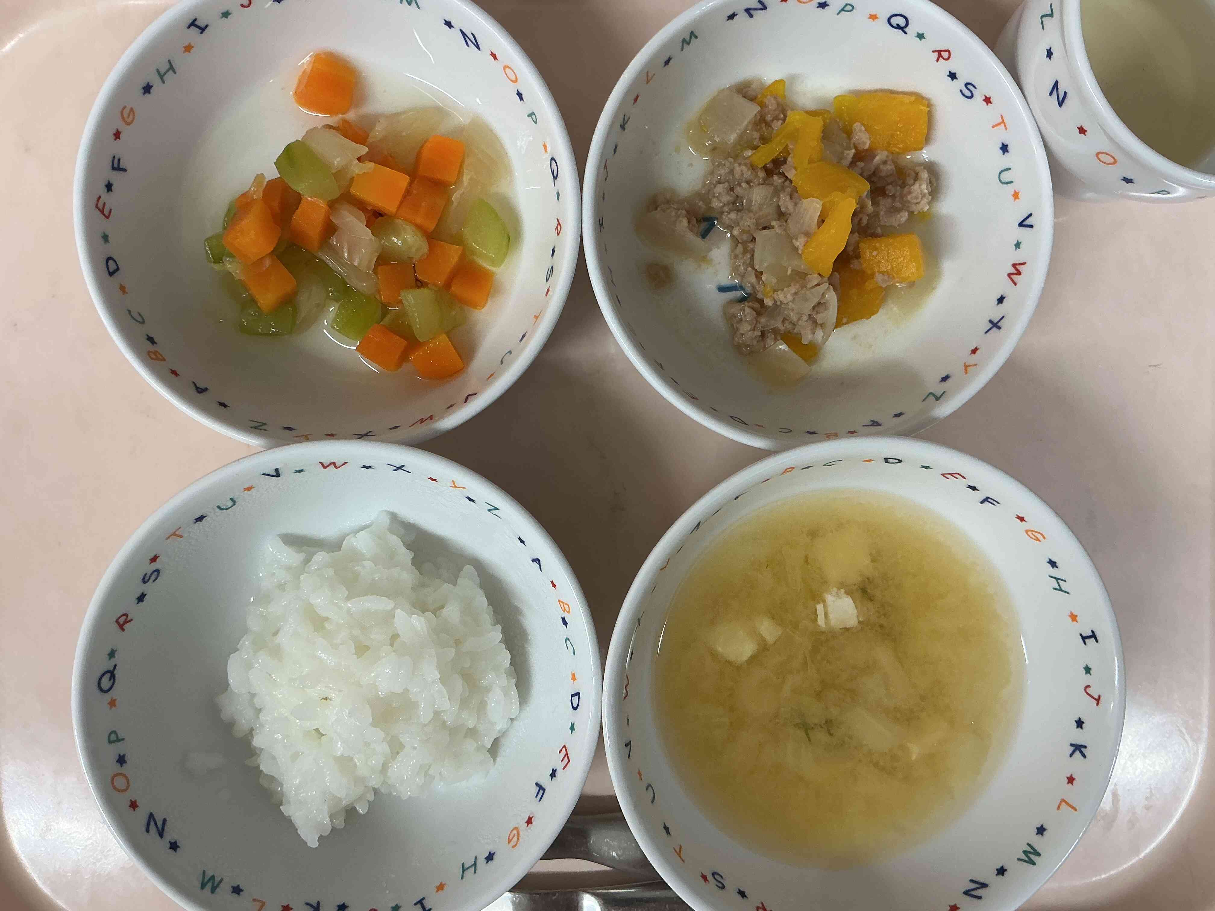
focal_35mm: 29
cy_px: 456
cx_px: 608
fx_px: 1018
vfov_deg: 48.2
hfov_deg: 61.7
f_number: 1.8
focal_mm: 3
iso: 50
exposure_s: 1/60
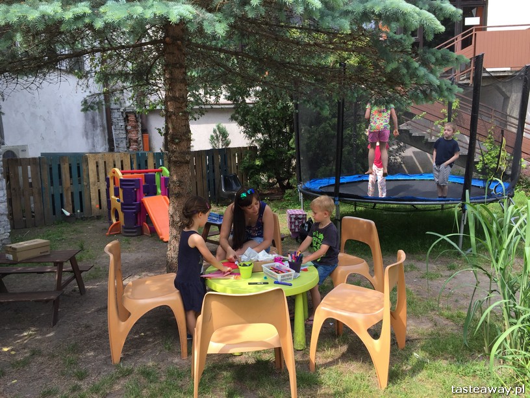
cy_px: 199
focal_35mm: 29
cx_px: 265
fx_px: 444
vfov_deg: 48.2
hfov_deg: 61.7
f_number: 2.2
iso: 32
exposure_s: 1/304
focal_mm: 4.15
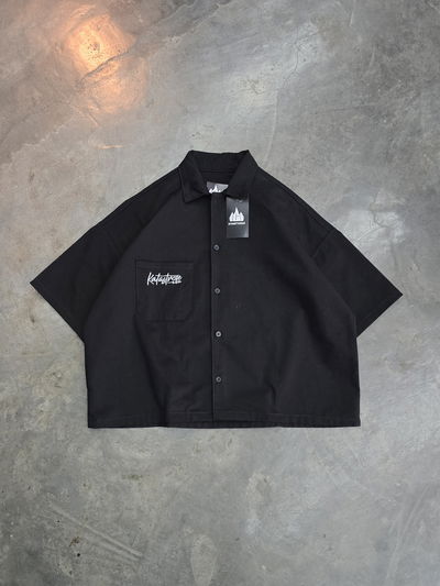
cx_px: 220
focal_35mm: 23
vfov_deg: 73.9
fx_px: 390
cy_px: 293
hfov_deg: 58.9
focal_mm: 6.3
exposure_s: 1/101
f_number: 1.7
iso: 400
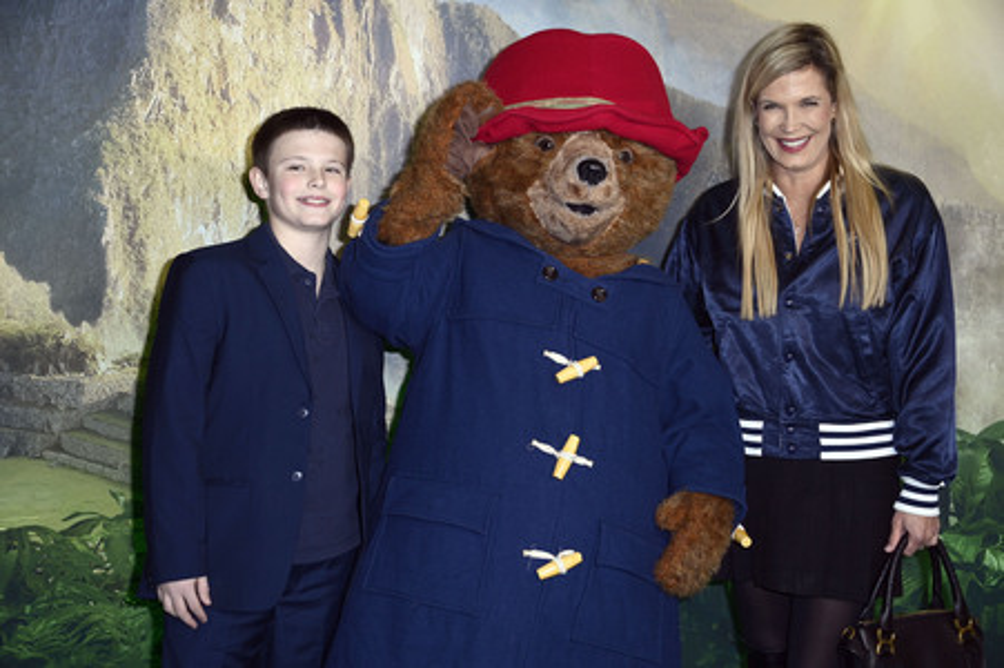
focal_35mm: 65
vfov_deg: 20.9
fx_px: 1811
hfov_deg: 31.0
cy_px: 334
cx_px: 502
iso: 500
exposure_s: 1/250
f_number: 5
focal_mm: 65
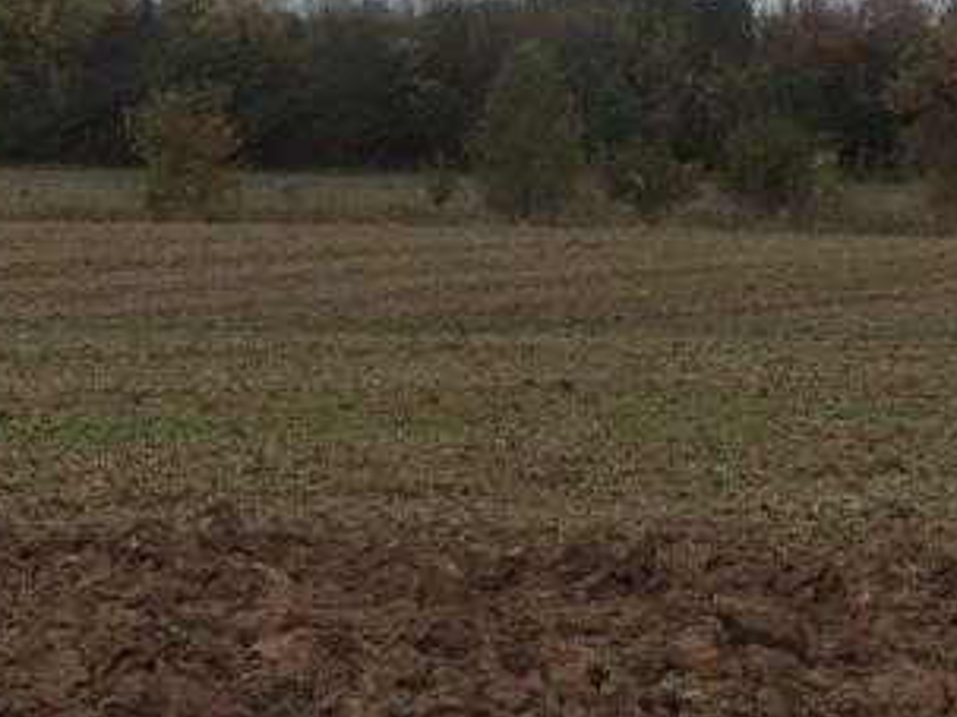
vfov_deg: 4.0
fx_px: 10225
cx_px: 60
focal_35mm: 370
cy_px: -341
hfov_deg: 5.3
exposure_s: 1/640
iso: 100
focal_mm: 12.4
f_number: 3.9
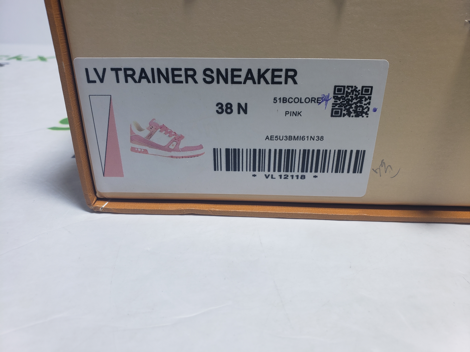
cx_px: 235
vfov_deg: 53.1
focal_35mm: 26
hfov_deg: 67.3
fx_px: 353
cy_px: 176
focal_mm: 4.3
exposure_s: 1/175
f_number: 2.4
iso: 50
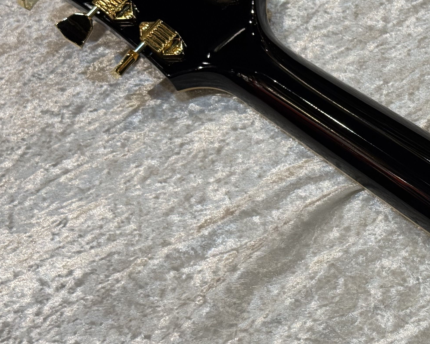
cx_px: 439
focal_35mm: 96
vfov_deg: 16.0
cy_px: 165
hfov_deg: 19.3
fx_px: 1222
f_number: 1.78
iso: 80
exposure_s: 1/120
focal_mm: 6.76
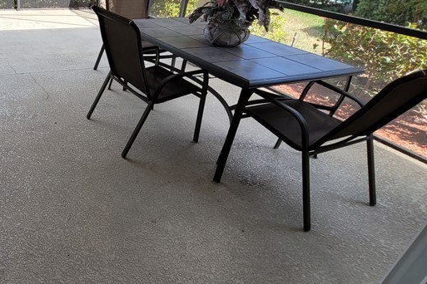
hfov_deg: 59.8
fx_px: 320
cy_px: 104
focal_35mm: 27
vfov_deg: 47.4
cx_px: 63
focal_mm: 1.74
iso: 40
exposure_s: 1/209
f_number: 2.2
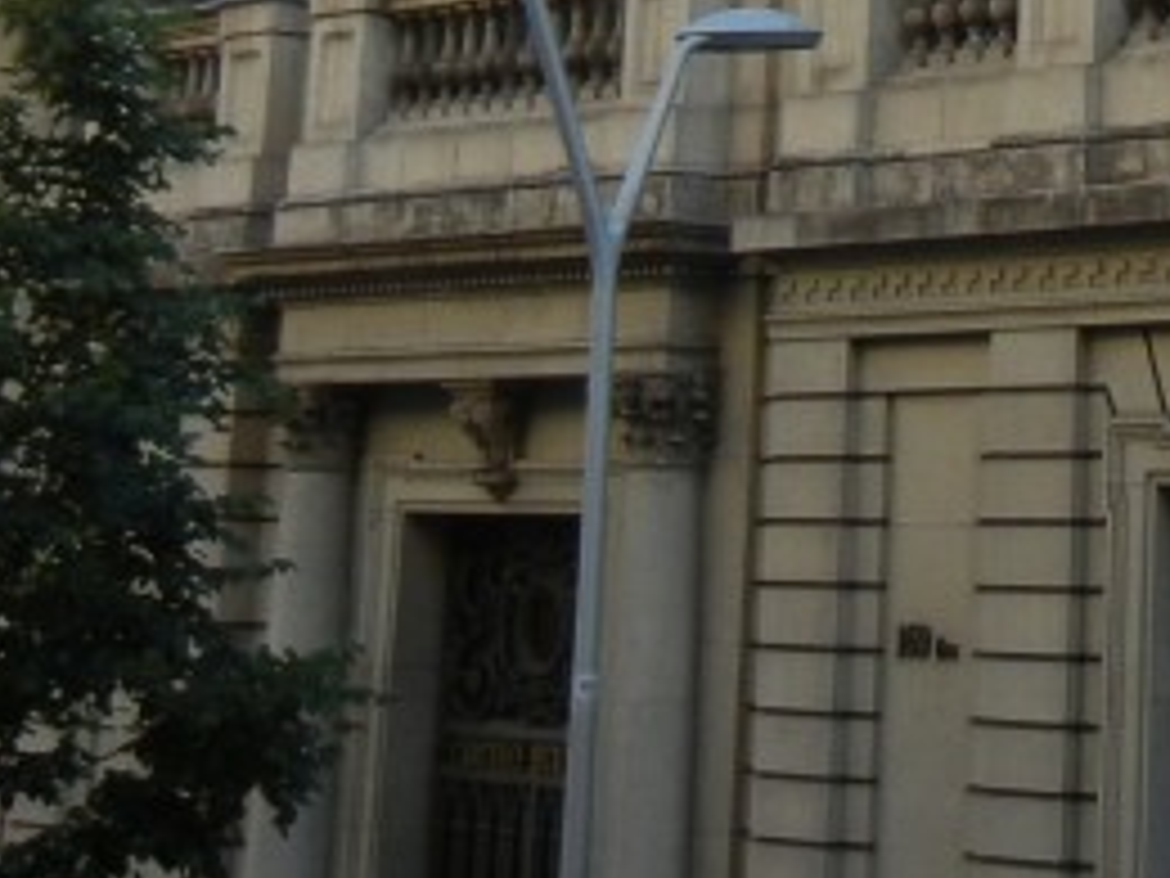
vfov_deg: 12.0
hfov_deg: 16.1
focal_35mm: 118
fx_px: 3988
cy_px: -405
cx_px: 1377
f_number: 3.5
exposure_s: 1/292
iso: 160
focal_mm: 5.4
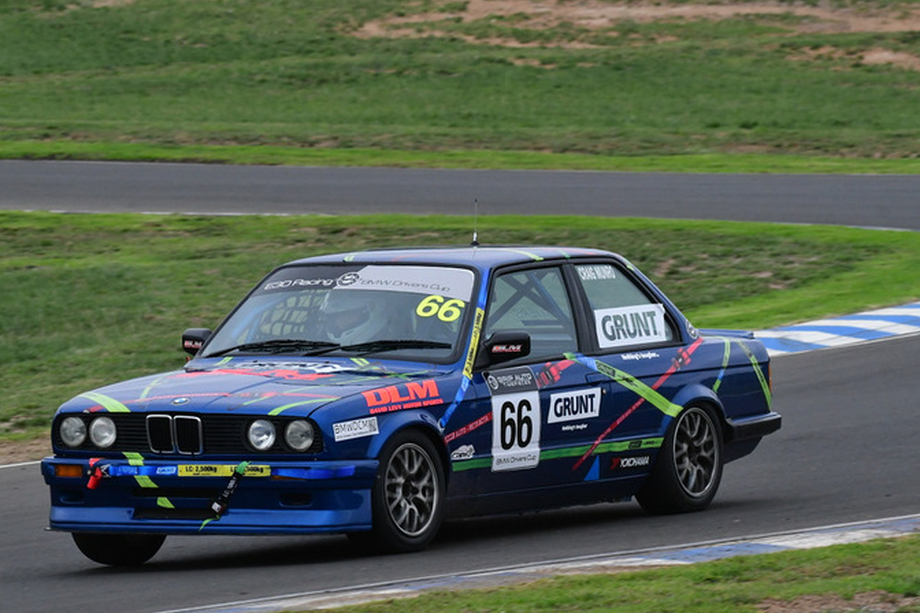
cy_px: 293
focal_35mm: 411
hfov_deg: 5.0
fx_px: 10503
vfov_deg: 3.3
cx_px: 429
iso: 2000
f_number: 10
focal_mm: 230
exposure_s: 1/640
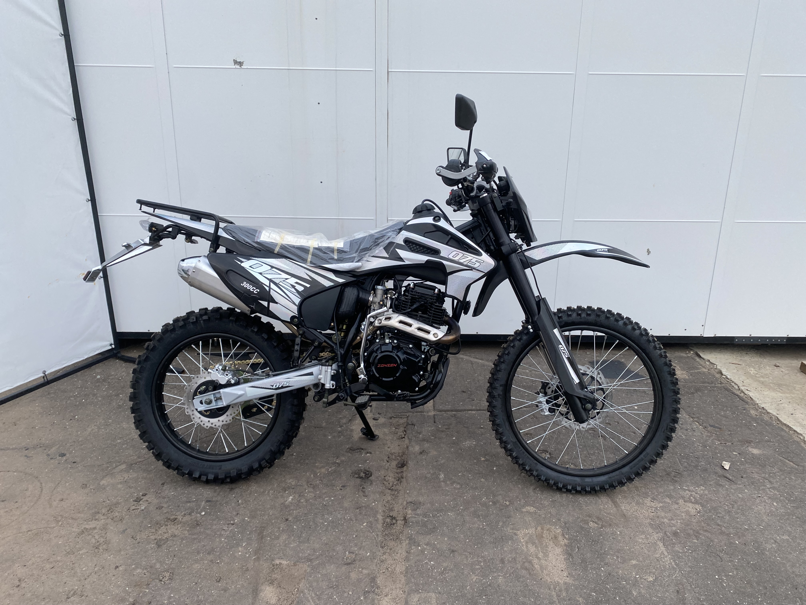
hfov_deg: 67.3
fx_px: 605
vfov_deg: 53.1
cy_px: 302
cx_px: 403
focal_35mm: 26
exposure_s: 1/121
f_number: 1.8
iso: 100
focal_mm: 4.25
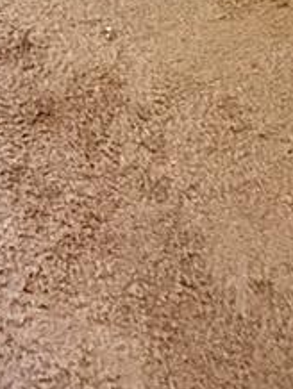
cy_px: -523
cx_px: -18
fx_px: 867
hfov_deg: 18.5
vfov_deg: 15.4
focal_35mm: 77
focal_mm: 2.22
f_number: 2.2
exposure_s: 1/60
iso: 1250
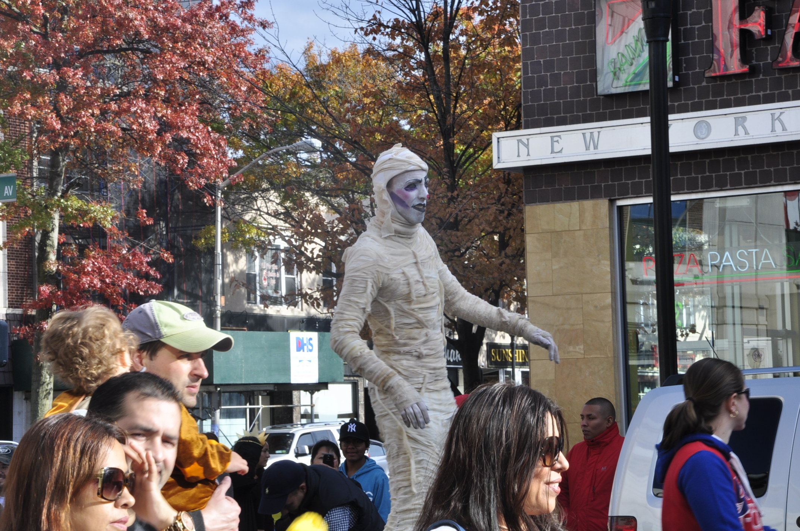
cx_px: 400
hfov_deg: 17.1
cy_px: 266
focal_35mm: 120
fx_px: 2663
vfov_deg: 11.4
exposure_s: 1/50
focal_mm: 80
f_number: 20
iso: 200
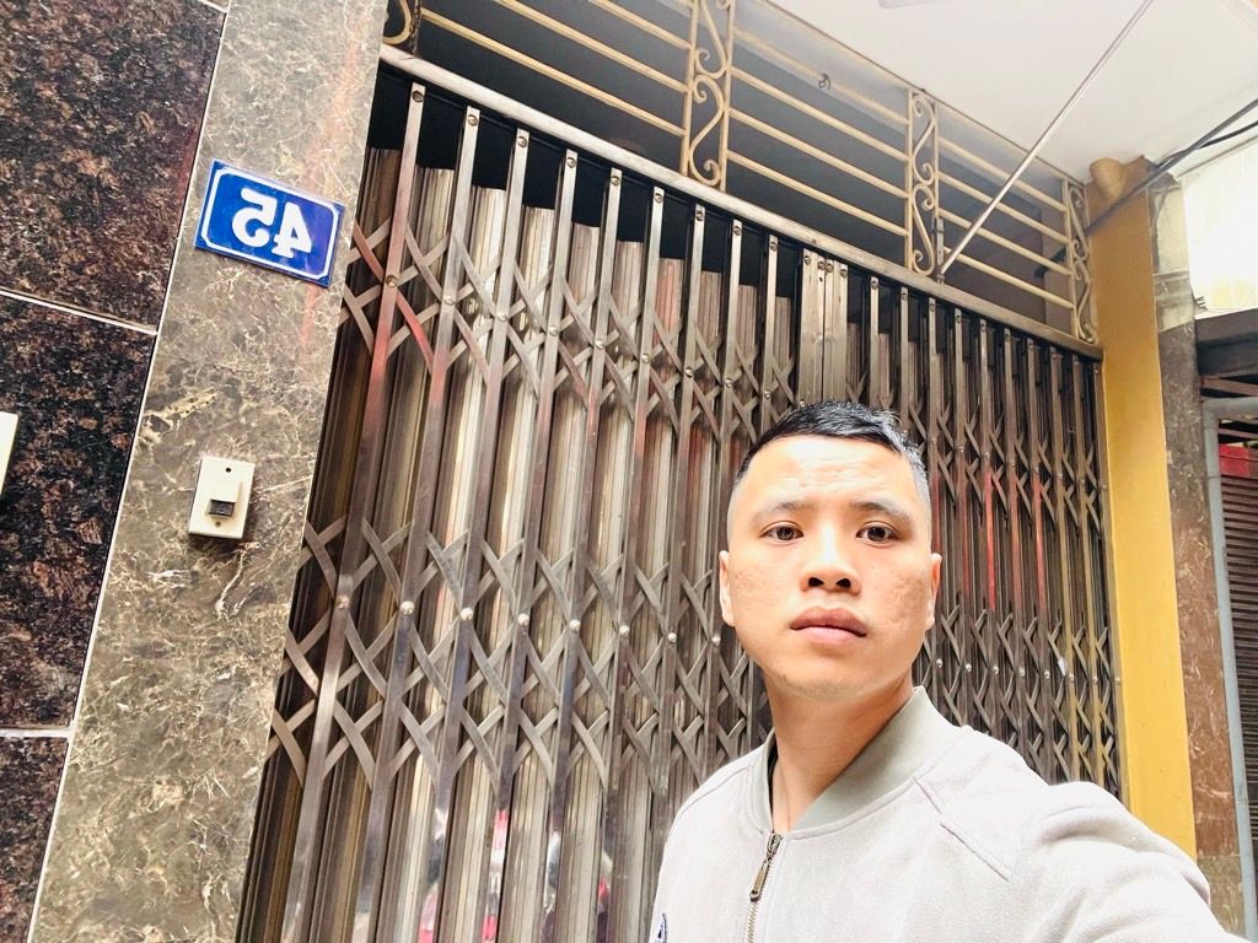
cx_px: 629
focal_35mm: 23
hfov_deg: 73.9
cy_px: 472
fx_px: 836
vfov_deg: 58.9
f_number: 2.2
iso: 100
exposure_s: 1/60
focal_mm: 2.71
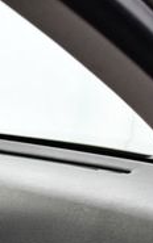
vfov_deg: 15.9
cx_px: -169
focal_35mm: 127
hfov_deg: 9.5
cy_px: 278
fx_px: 845
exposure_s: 1/100
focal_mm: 18
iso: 3200
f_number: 3.5
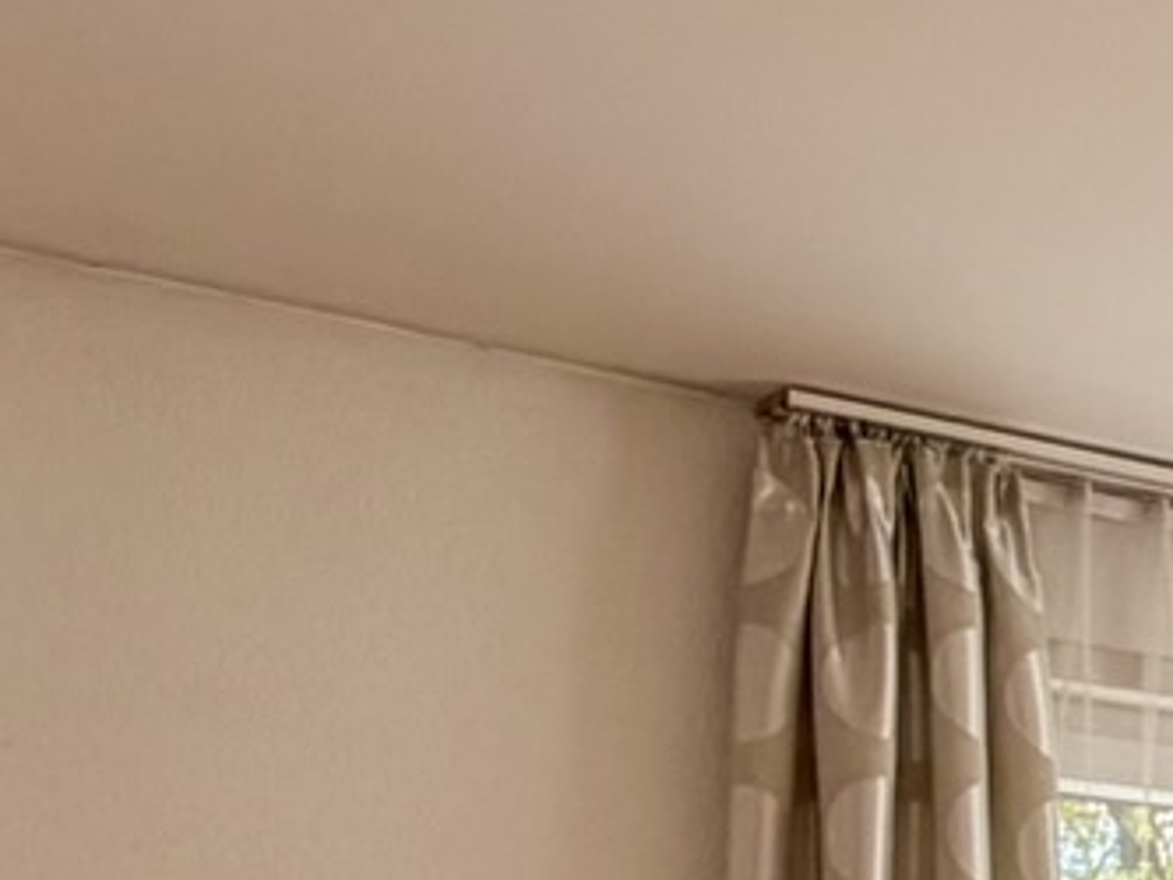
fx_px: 2915
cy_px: 1309
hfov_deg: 18.2
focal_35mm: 86
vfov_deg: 15.8
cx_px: 2078
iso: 50
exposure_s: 1/135
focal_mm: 2.22
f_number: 2.2
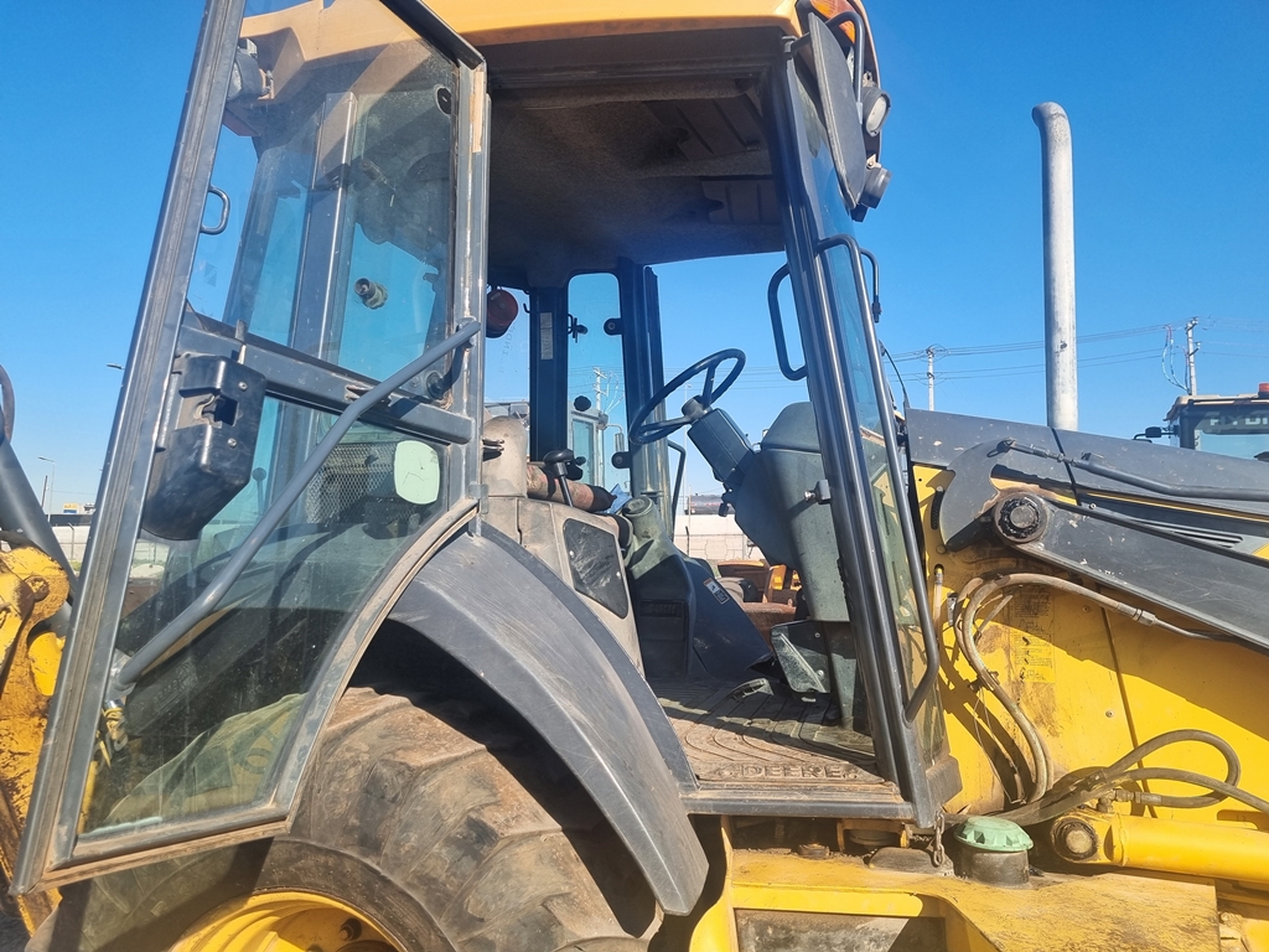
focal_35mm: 26
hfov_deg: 67.3
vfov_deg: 53.1
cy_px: 476
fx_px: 953
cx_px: 634
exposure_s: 1/1548
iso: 50
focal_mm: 5.4
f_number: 1.8
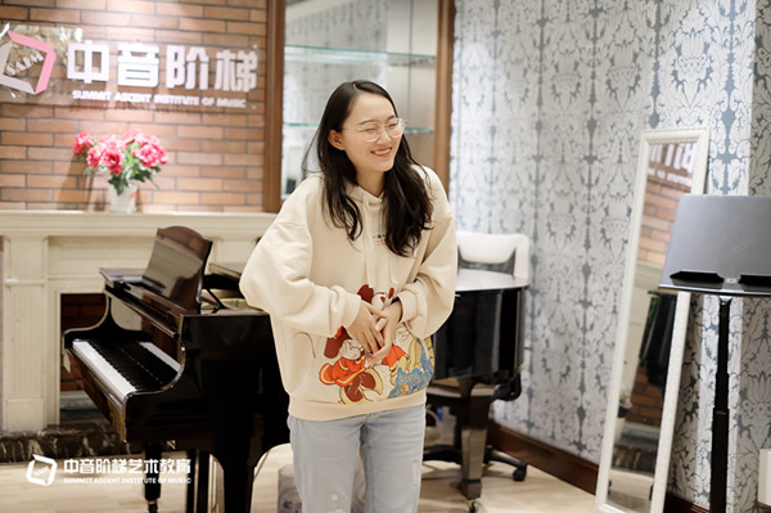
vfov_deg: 25.5
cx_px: 386
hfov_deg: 37.5
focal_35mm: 53
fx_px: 1134
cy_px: 256
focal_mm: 35
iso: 640
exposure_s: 1/75
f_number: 1.4
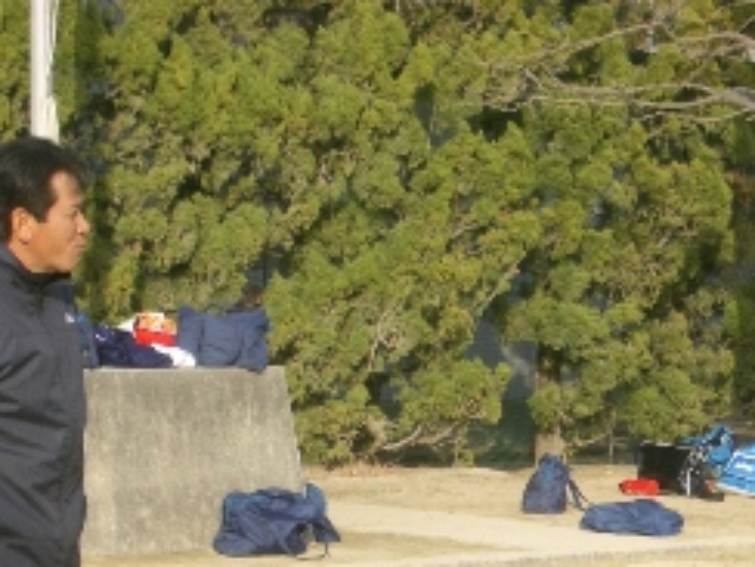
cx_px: 396
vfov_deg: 10.8
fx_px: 2966
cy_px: 499
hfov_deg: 14.5
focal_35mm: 136
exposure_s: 1/400
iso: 50
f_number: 3.9
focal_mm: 12.2
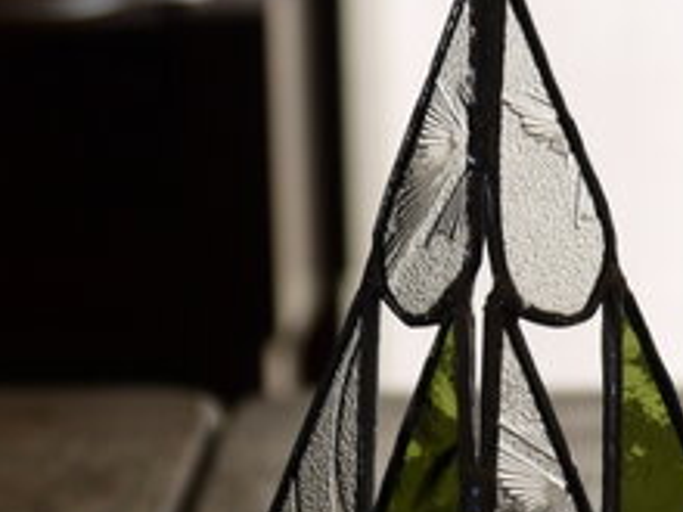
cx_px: 829
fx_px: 4814
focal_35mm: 244
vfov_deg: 6.1
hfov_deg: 8.0
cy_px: 431
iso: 160
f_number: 5.6
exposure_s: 1/100
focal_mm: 42
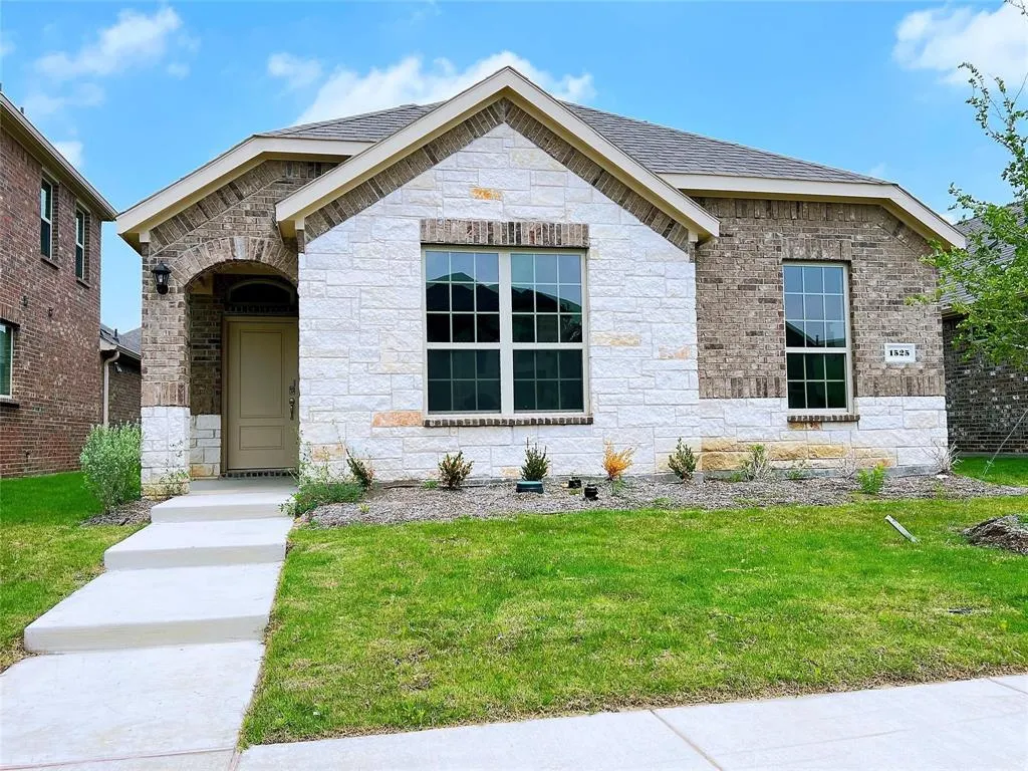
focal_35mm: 26
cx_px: 514
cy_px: 386
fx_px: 772
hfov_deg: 67.3
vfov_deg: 53.1
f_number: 1.5
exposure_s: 1/2762
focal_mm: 5.7
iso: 50
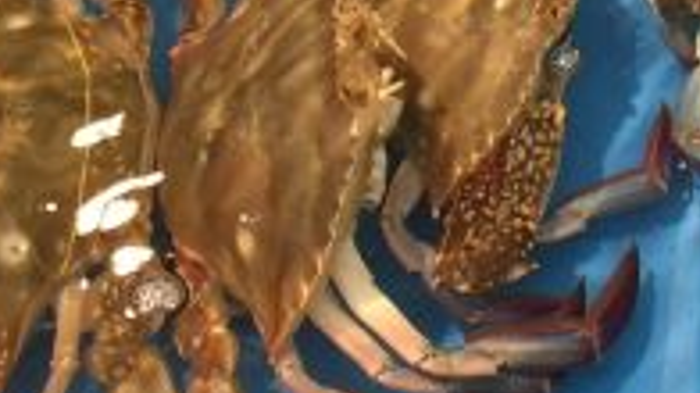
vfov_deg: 10.3
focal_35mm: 113
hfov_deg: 18.0
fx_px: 2096
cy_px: -216
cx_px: 857
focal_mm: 4.15
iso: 40
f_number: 2.2
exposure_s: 1/33
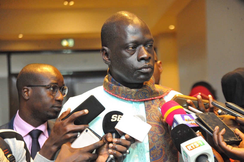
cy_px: 81
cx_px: 122
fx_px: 847
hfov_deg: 16.4
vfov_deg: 11.0
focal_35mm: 125
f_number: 6.3
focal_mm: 125
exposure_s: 1/100
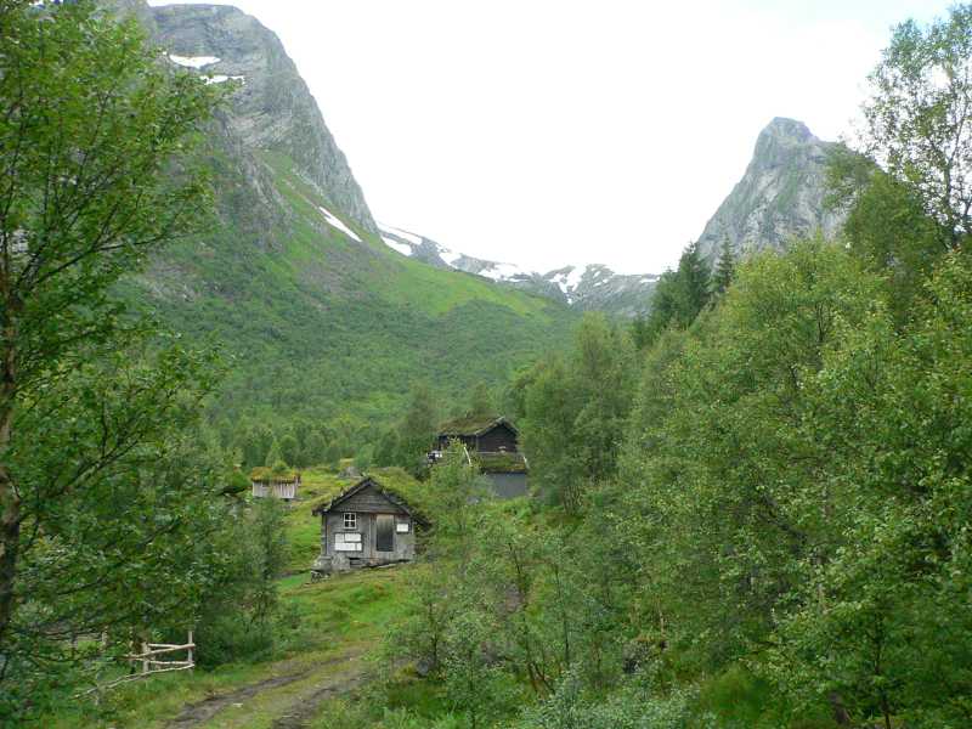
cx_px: 486
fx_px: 983
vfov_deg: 40.7
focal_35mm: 35
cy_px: 364
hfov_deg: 52.6
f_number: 4
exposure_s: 1/640
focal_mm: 4.6
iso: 400
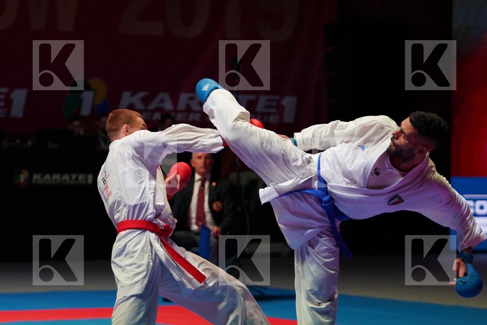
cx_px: 244
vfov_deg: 10.2
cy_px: 162
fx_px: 1826
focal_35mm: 135
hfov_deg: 15.2
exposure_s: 1/1000
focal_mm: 89
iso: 1600
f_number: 2.8
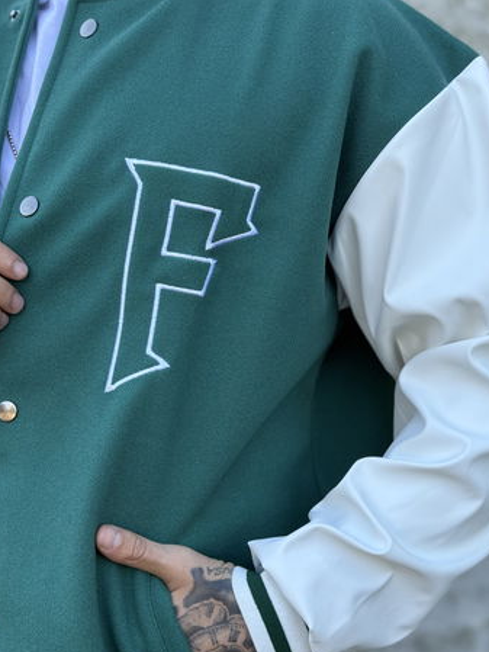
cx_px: 229
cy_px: 339
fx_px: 1073
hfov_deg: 25.7
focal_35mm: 57
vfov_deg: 33.8
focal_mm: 6.76
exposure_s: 1/481
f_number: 1.78
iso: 80
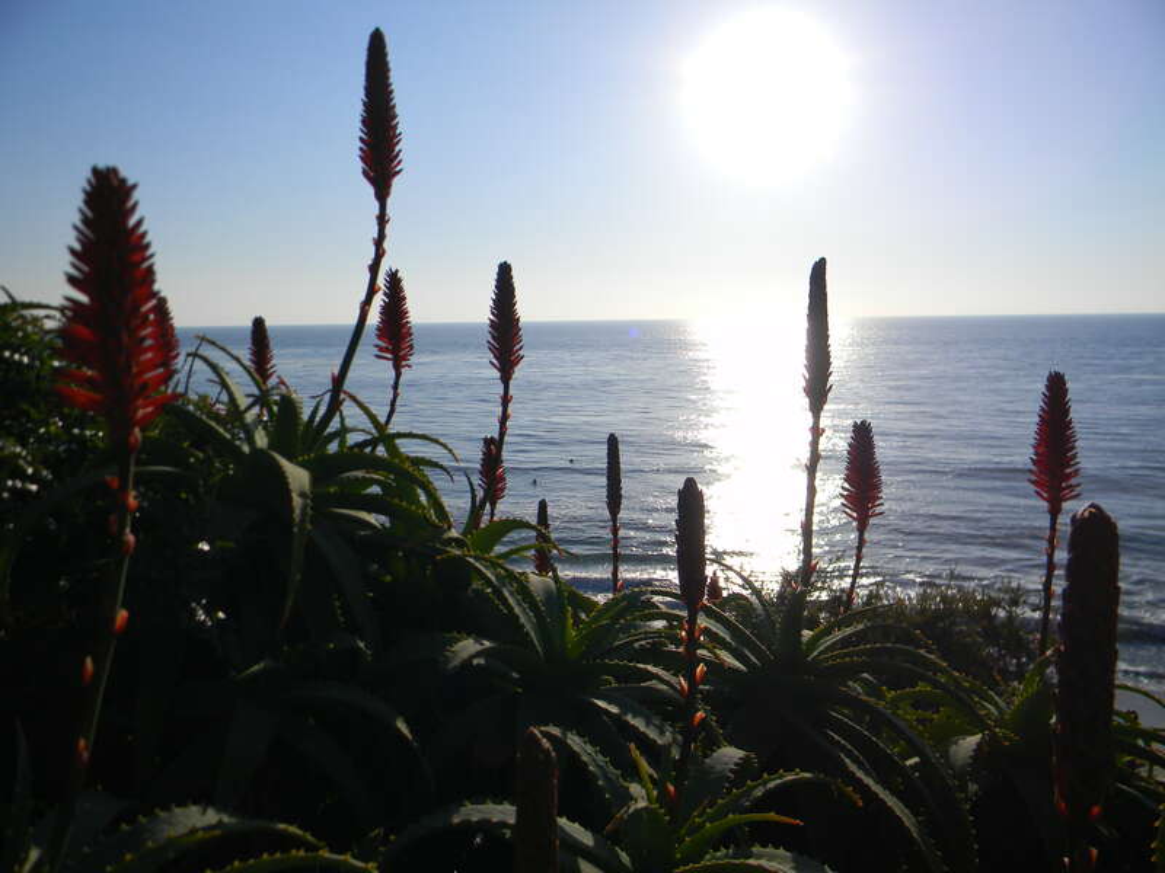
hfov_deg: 63.4
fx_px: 942
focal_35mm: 28
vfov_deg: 49.7
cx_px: 582
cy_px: 436
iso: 80
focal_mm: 5
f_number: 7
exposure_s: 1/654
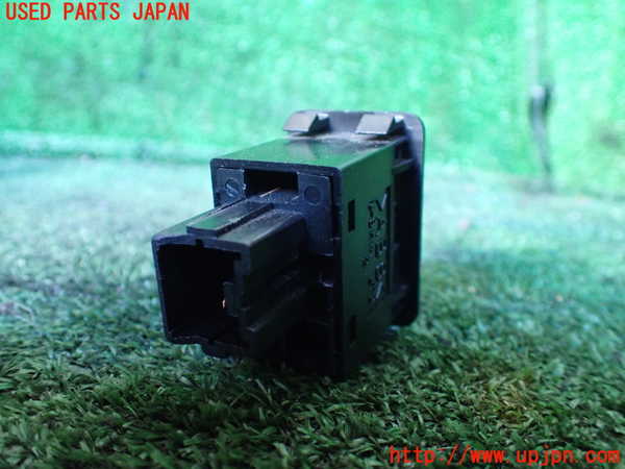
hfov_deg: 60.0
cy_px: 234
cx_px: 312
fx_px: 542
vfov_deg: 46.8
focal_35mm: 30
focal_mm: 5.4
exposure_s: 1/30
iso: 1000
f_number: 2.3
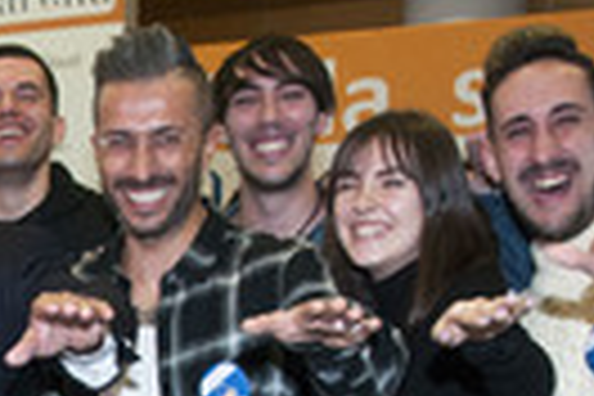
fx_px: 1430
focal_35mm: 87
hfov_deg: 21.2
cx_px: -189
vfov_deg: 14.4
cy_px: 639
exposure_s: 1/160
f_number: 2.8
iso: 800
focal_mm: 17
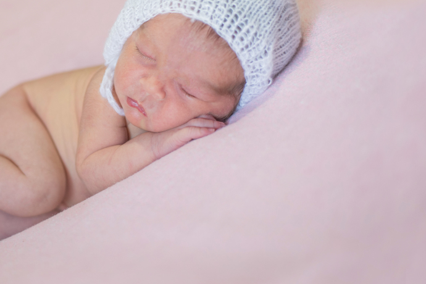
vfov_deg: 15.7
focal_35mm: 87
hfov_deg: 23.2
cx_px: 123
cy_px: 118
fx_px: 1029
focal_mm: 50
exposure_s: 1/100
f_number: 2.2
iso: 250
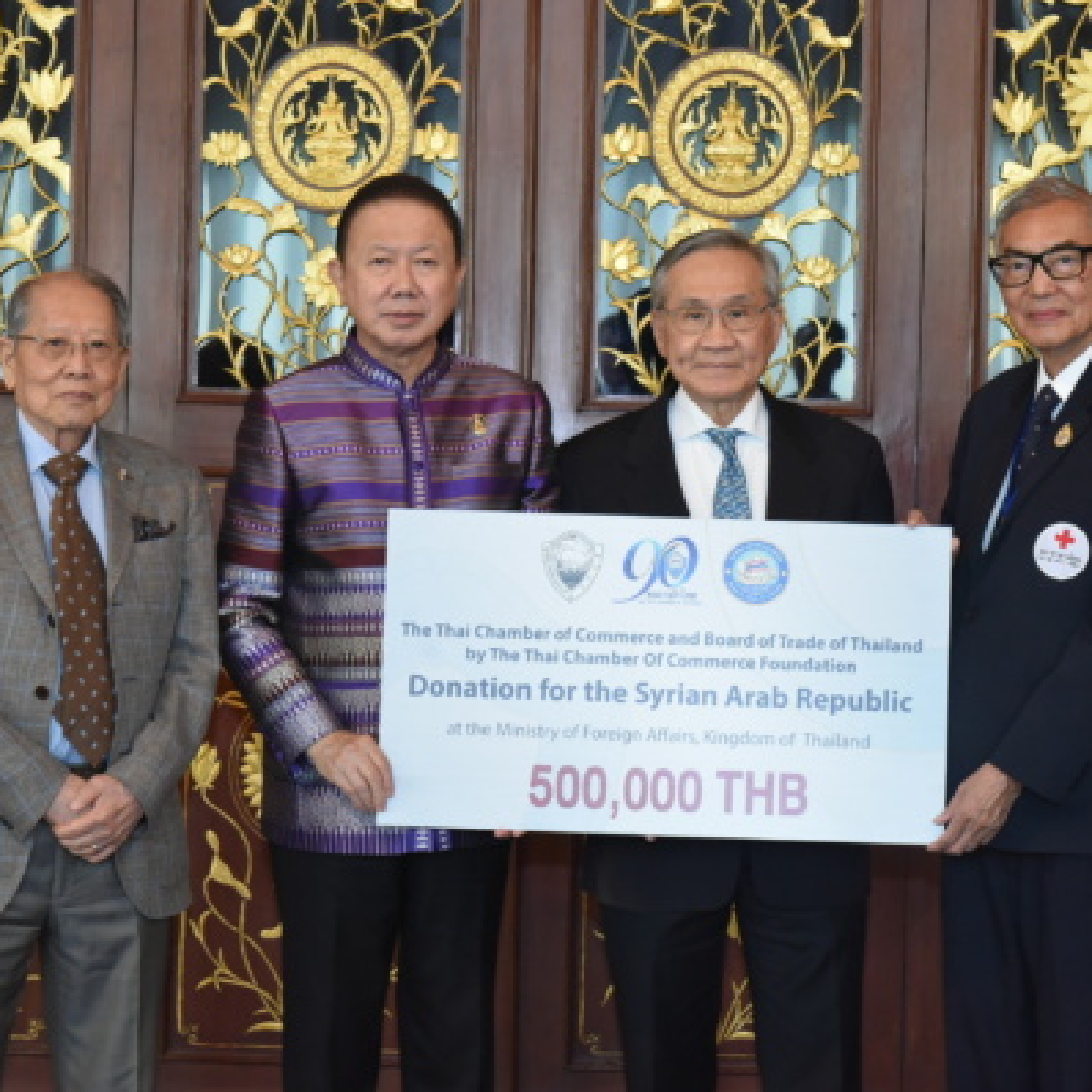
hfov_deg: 17.4
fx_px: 3569
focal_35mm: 100
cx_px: 551
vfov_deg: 17.4
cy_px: 547
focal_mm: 78
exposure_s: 1/160
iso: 4000
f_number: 6.3
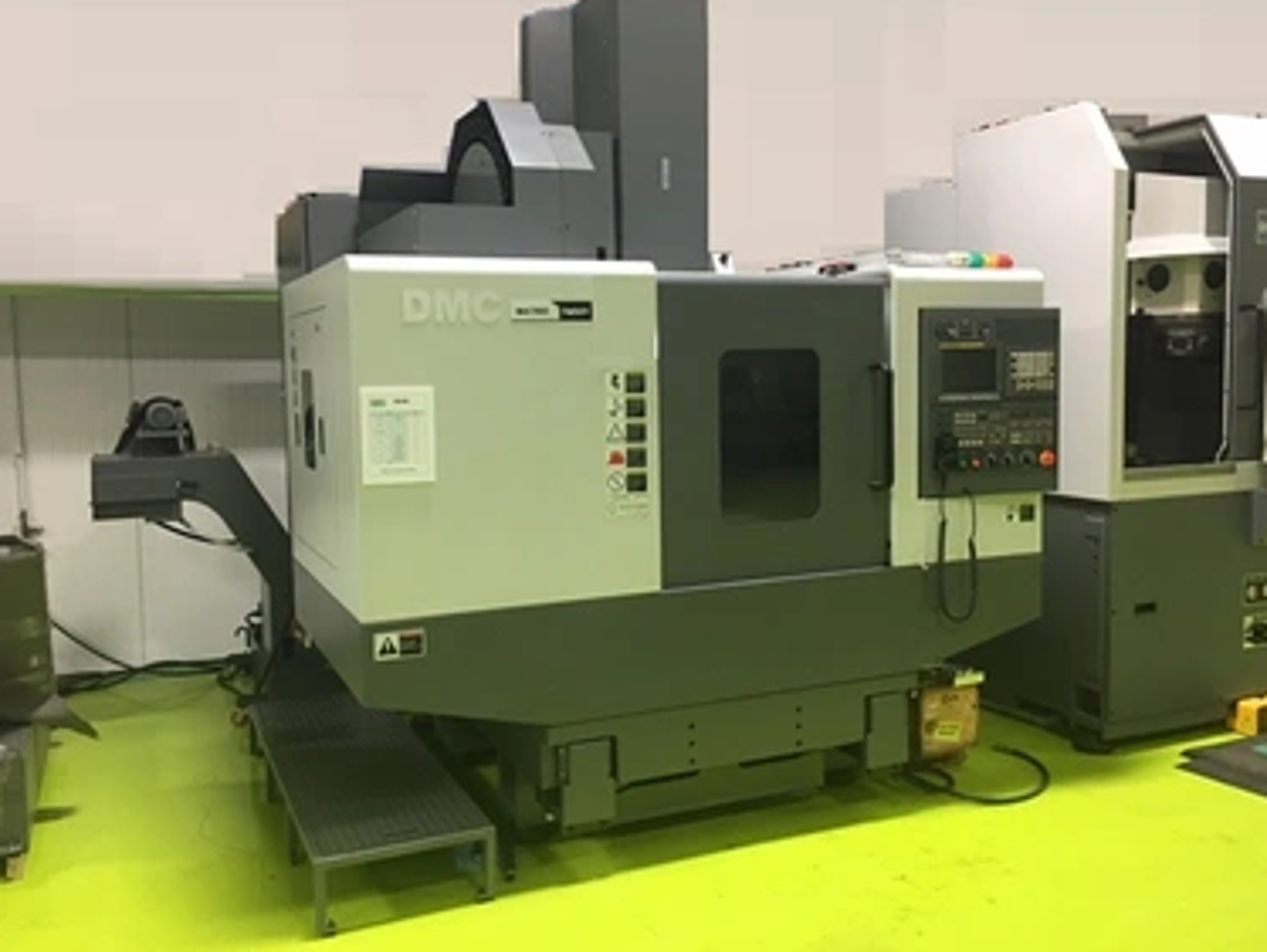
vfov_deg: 45.5
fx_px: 1135
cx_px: 630
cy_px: 457
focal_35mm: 31
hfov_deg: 58.3
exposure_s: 1/15
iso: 80
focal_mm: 4.15
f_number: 2.2
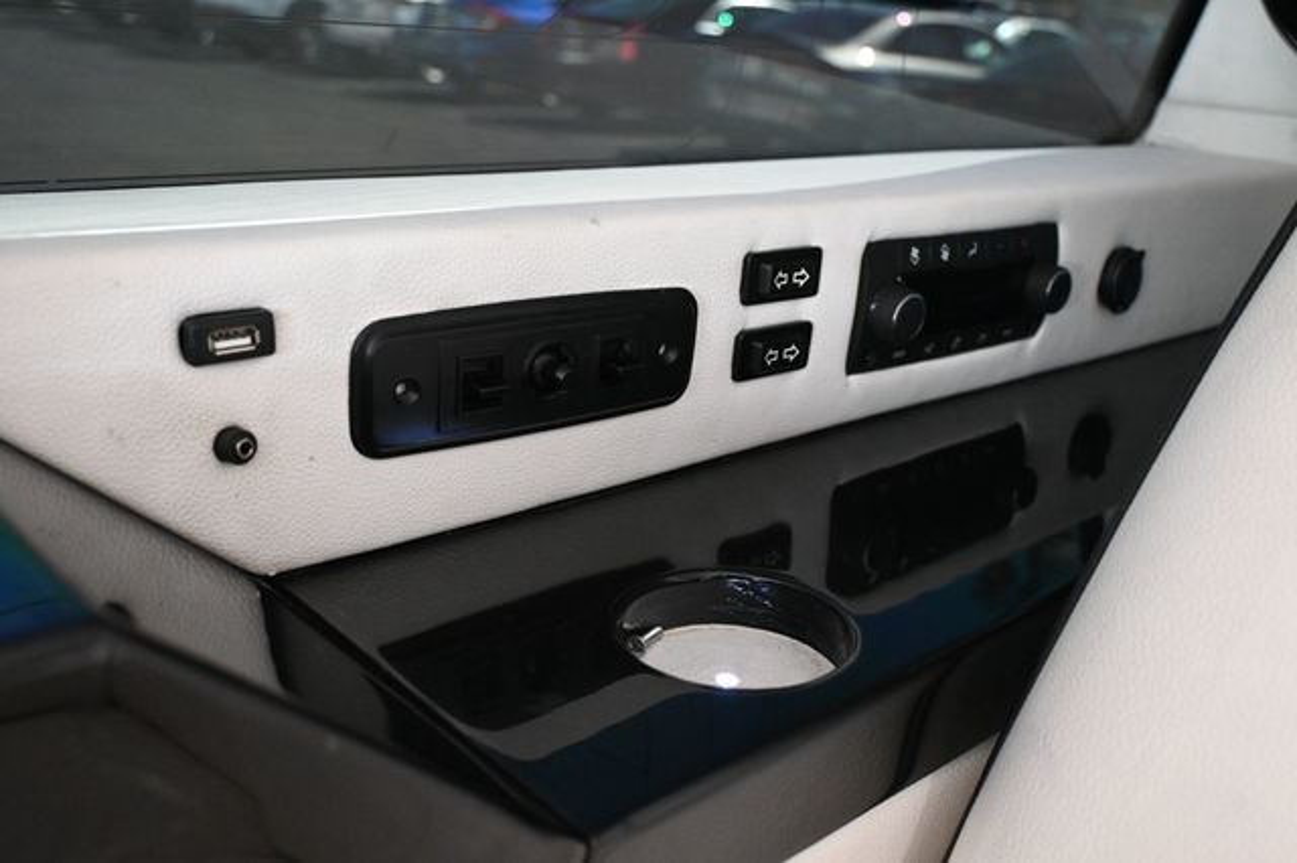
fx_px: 1188
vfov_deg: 39.9
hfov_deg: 57.2
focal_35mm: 33
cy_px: 432
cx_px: 648
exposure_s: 1/125
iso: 2200
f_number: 4
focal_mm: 22
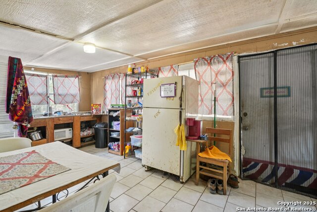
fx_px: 141
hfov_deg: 96.7
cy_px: 106
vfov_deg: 73.8
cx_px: 158
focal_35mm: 16
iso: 400
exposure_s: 1/4
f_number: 8
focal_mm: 16
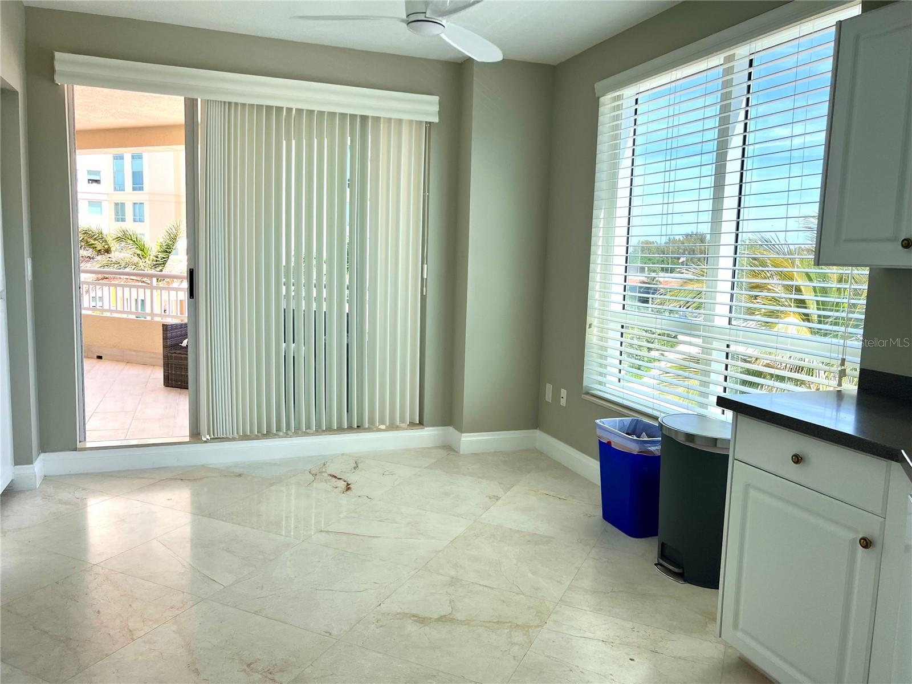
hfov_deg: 67.3
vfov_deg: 53.1
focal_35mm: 26
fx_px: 685
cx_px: 456
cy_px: 342
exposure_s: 1/924
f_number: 1.5
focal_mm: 5.7
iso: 50
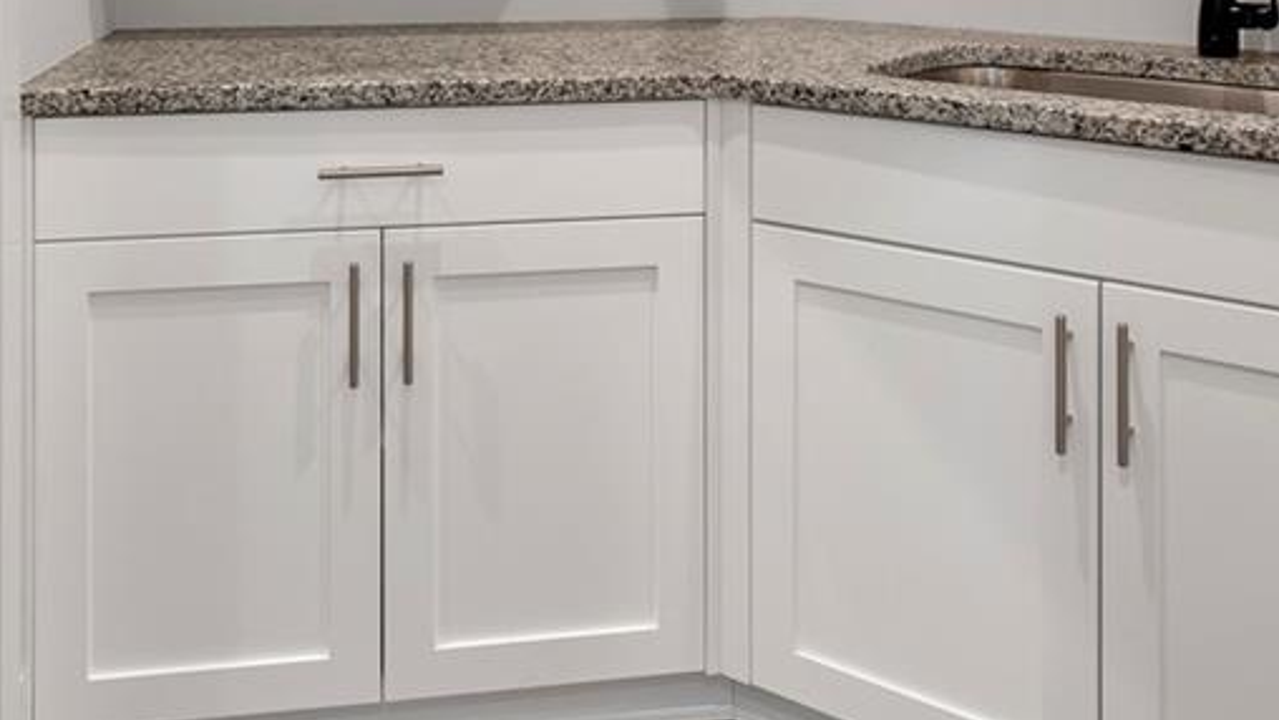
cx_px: 640
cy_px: -108
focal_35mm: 38
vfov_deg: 27.9
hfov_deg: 52.8
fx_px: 1289
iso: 400
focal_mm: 18
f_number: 8
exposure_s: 1/4
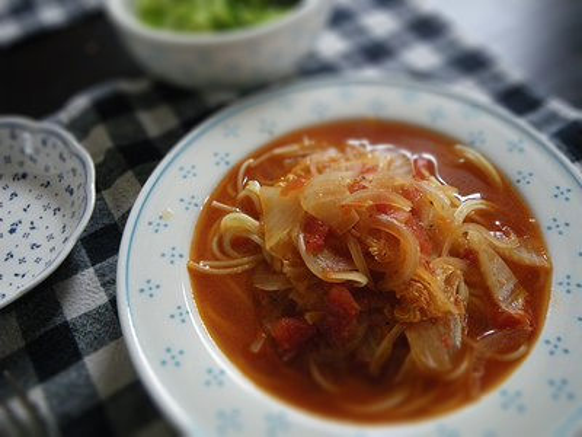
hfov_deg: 54.0
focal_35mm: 34
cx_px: 291
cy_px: 218
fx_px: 572
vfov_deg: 41.8
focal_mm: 6.1
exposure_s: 1/50
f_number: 3.8
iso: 640
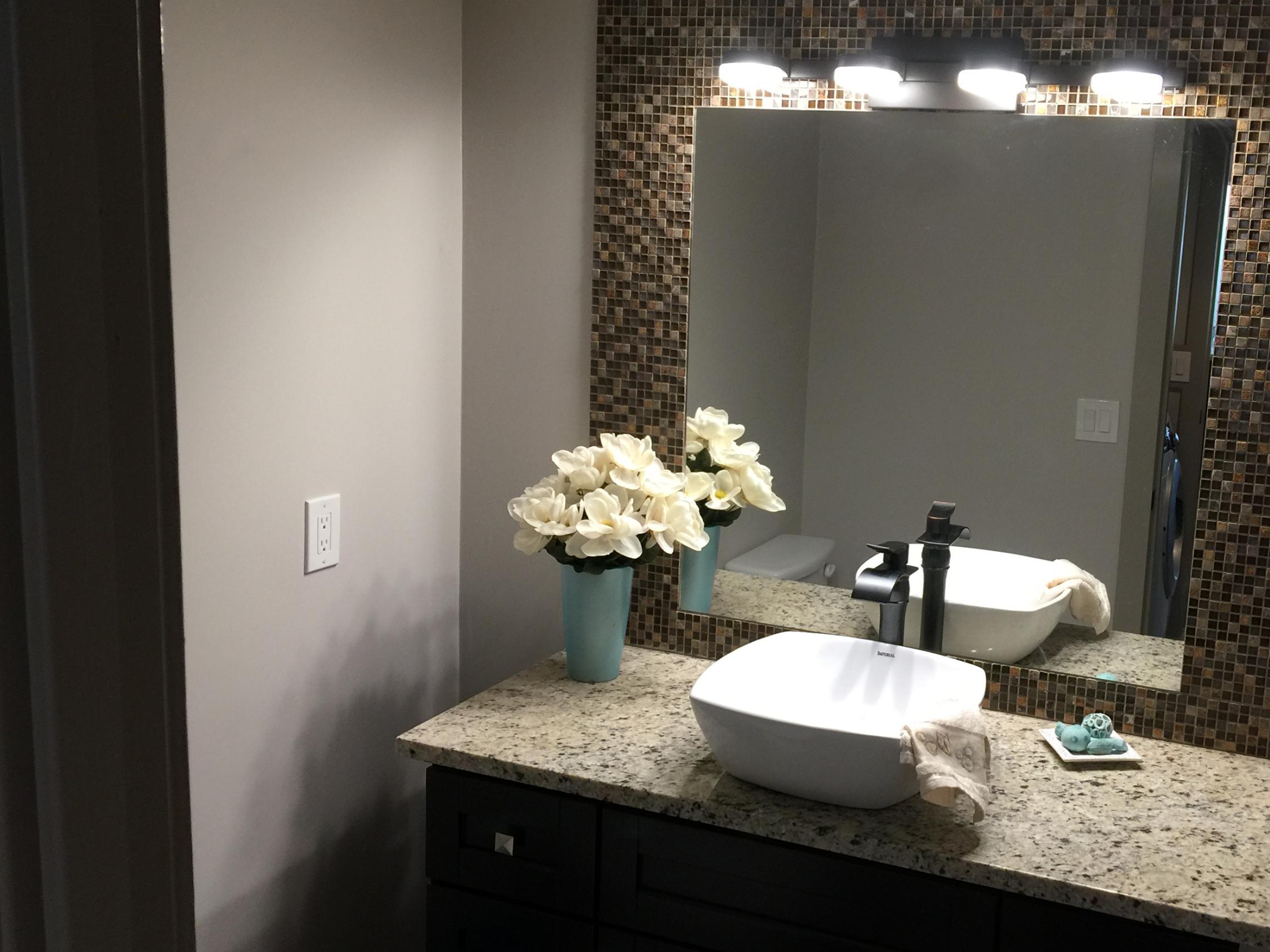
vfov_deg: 37.7
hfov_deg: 48.4
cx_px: 811
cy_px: 458
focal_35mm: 38
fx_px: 1394
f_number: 2.2
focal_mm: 4.15
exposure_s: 1/30
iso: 50
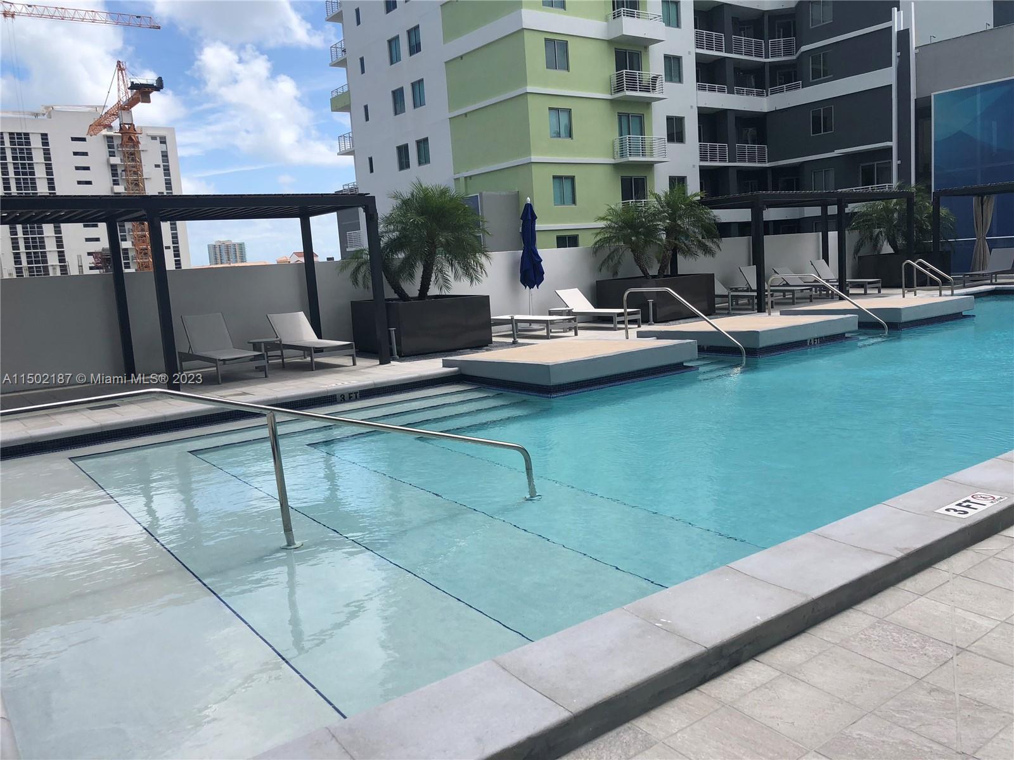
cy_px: 380
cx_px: 507
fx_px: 820
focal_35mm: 28
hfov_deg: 63.4
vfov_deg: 49.7
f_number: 1.8
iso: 20
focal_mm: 4
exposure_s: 1/2088
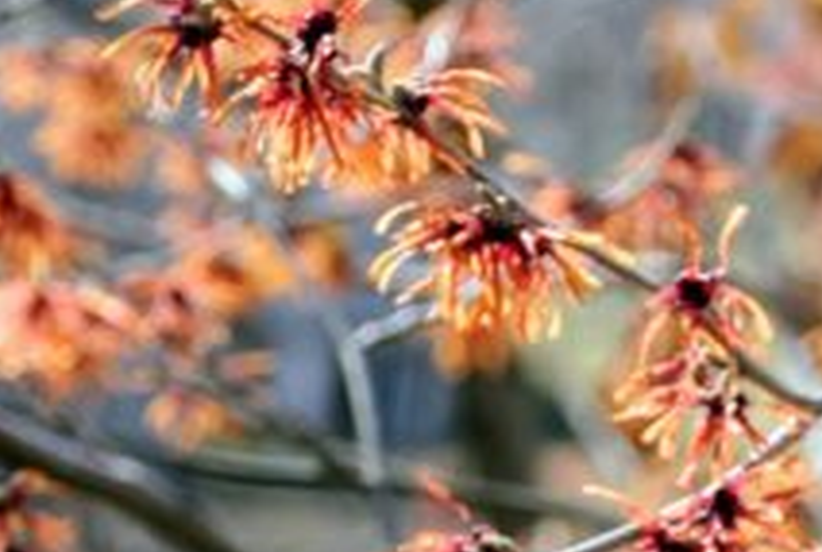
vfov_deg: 2.9
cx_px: 552
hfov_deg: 4.3
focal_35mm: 479
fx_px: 10960
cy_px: 718
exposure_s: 1/320
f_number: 4
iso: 100
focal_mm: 49.3
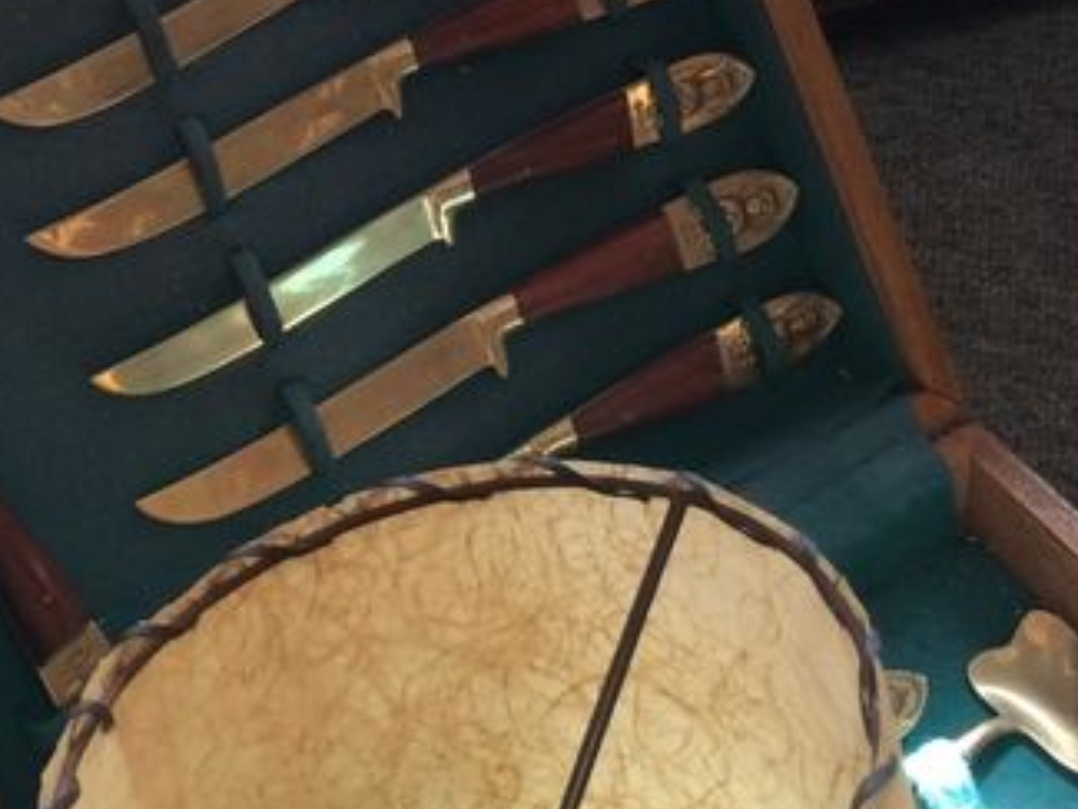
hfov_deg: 23.5
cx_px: 461
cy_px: -124
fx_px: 2586
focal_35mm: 83
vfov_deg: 17.1
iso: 50
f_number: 2.2
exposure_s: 1/30
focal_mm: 4.12
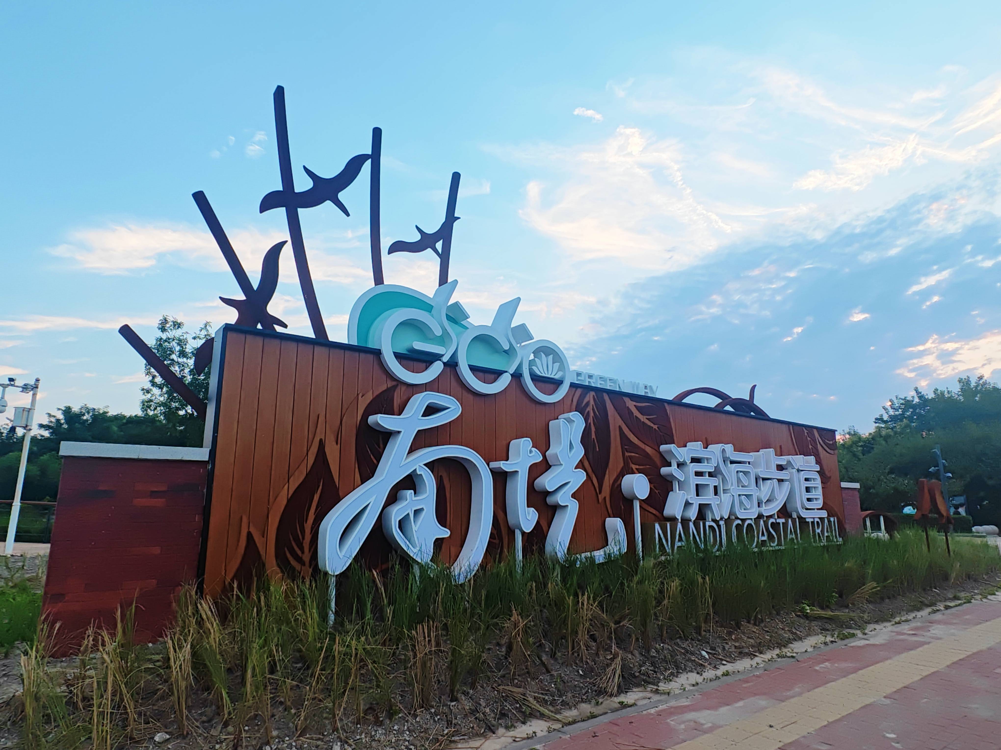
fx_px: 578
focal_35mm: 20
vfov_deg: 65.9
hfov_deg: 81.8
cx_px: 500
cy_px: 375
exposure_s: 1/100
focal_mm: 1.82
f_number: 2
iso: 100
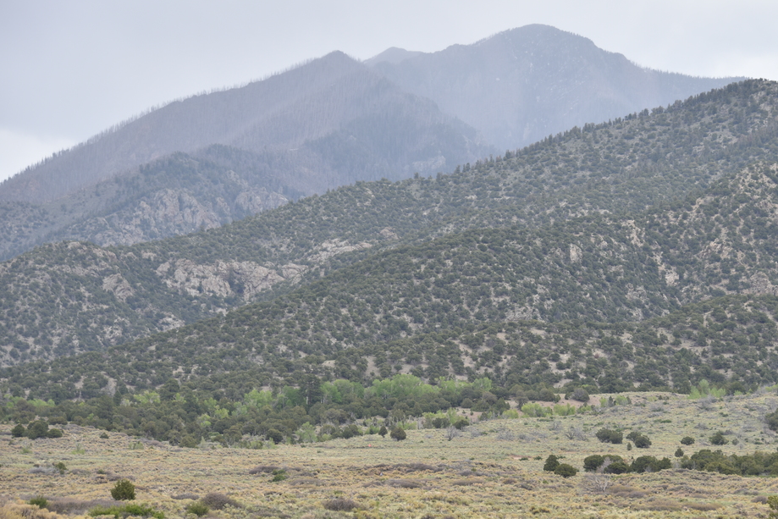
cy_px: 256
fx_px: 3674
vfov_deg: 8.1
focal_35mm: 170
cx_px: 532
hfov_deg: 12.1
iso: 100
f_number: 7.1
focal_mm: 122
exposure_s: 1/250
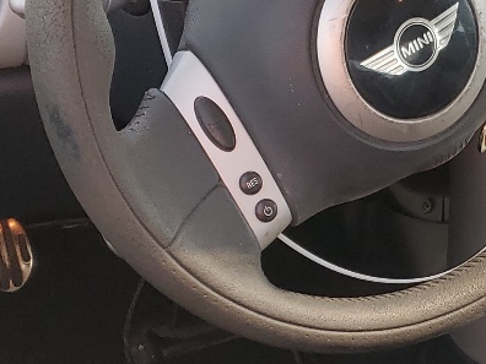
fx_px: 1474
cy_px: 284
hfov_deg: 18.4
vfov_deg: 14.0
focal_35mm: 105
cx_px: 430
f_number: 1.5
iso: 50
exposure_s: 1/244
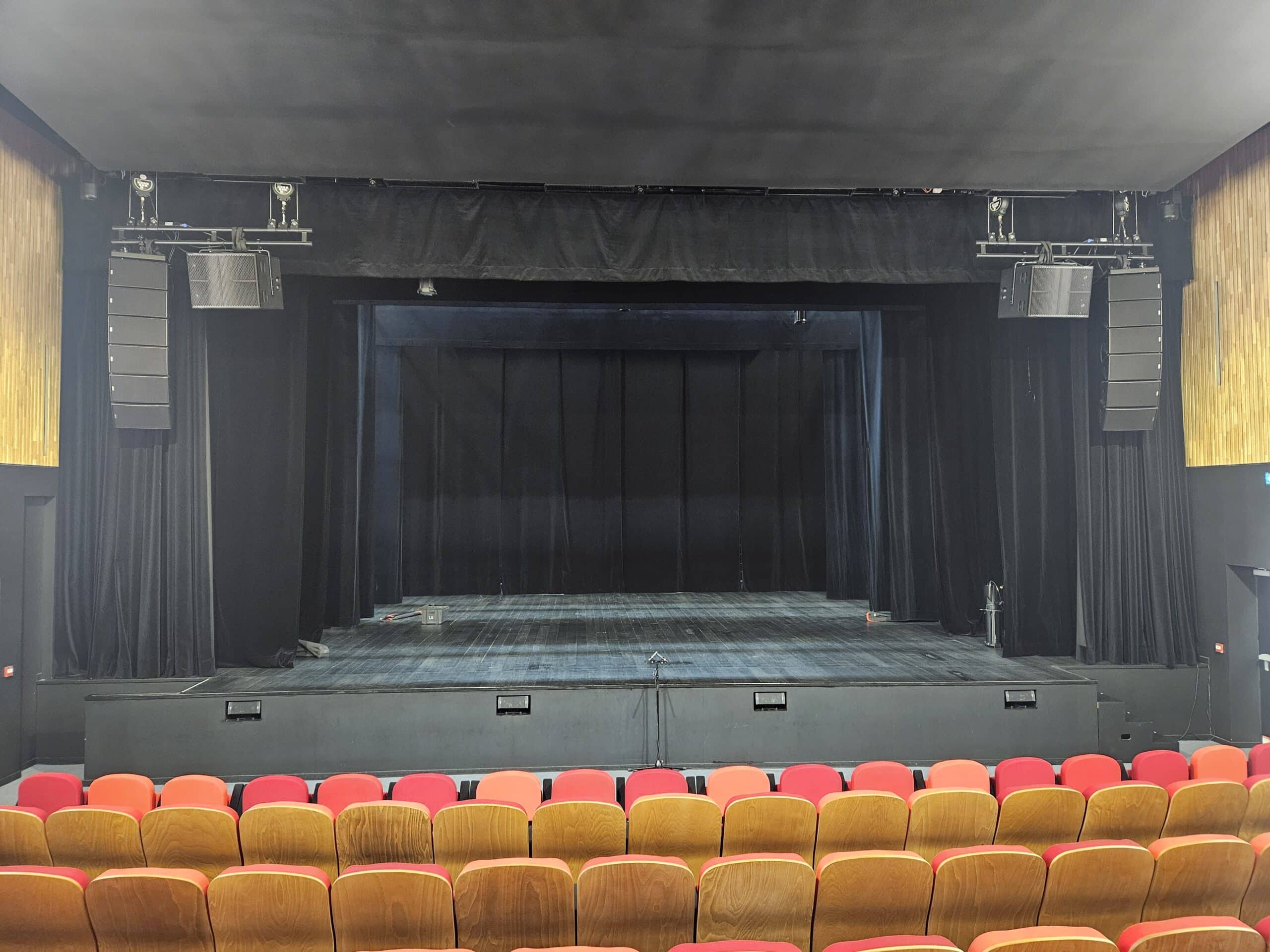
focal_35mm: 23
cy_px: 476
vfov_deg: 58.9
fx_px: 844
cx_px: 635
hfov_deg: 73.9
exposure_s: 1/25
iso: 1000
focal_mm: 5.4
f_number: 1.8
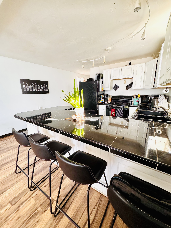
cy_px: 114
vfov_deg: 102.1
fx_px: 92
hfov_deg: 85.7
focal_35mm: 14
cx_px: 86
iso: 320
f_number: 2.2
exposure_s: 1/89
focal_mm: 2.22
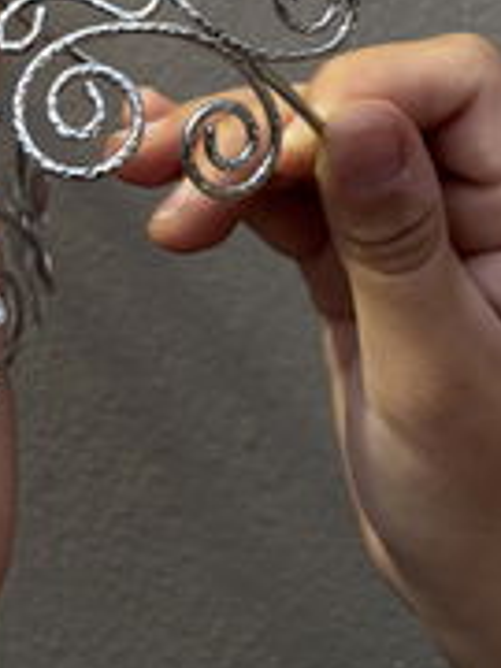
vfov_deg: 23.7
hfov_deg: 18.5
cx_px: -26
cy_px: -76
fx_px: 1486
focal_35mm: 77
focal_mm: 5.96
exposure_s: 1/50
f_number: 1.6
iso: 250
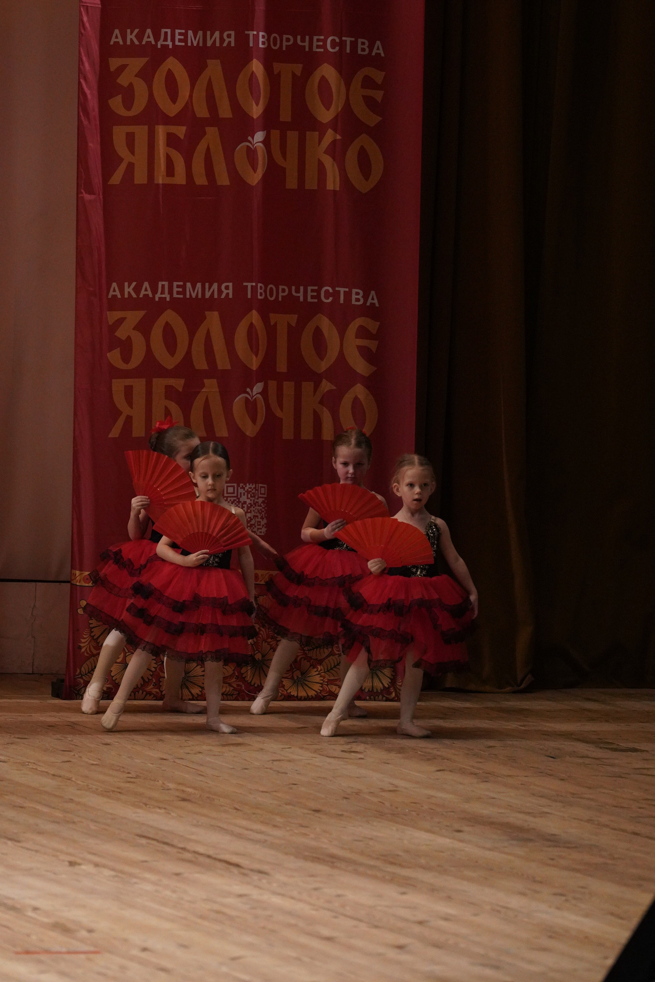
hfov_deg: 5.1
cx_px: 328
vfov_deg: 7.6
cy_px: 491
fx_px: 7368
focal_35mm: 270
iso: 3200
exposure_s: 1/400
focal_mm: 180
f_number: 2.8
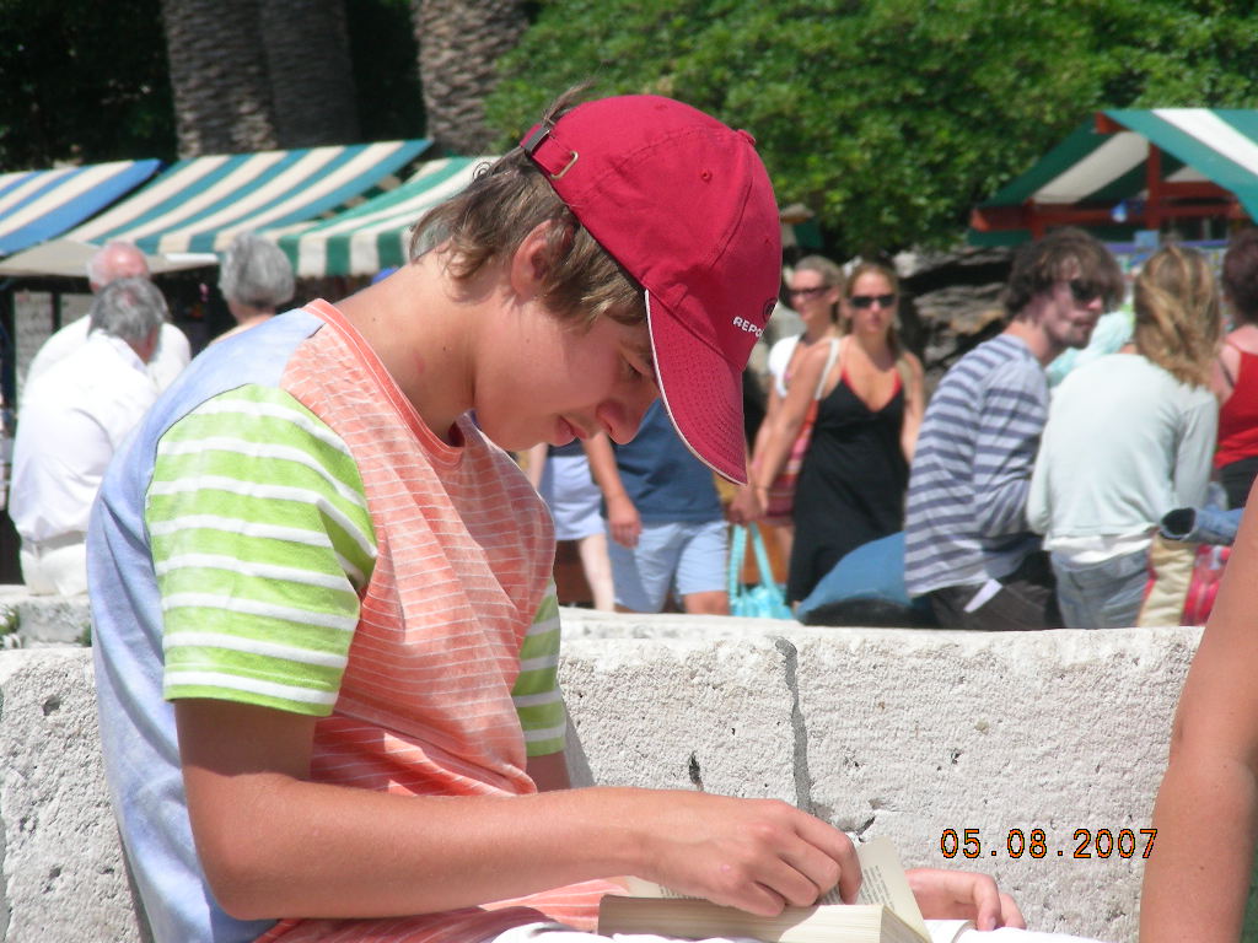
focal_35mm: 230
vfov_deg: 6.5
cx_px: 629
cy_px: 472
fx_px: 8359
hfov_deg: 8.6
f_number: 5.6
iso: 50
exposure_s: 1/370
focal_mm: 38.3
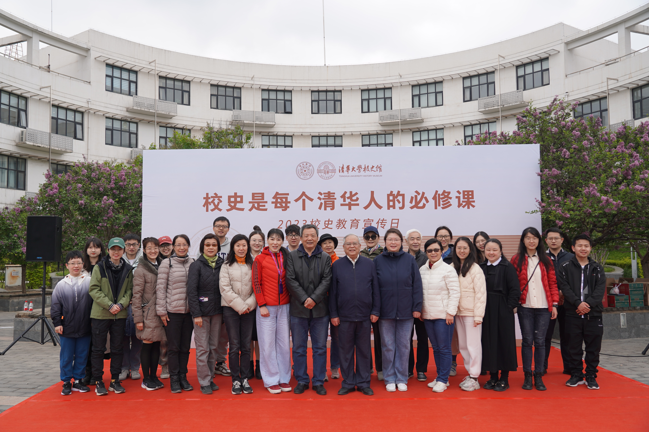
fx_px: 577
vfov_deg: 41.1
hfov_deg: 58.7
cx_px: 324
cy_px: 216
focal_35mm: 32
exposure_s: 1/400
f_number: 4.5
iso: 100
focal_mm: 32
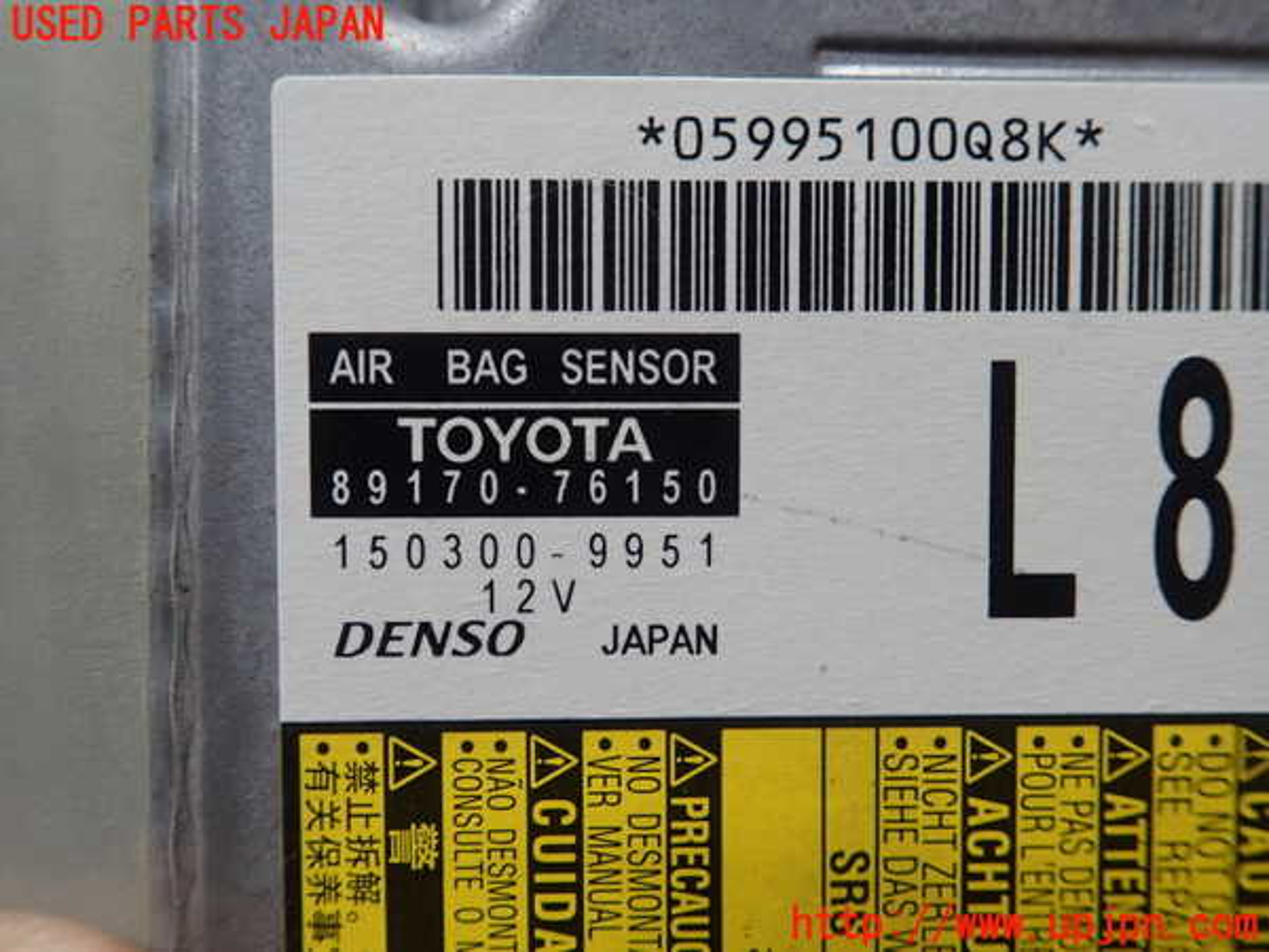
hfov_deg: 60.0
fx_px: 1100
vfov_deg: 46.8
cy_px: 476
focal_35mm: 30
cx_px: 634
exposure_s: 1/125
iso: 200
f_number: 2.3
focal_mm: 5.5
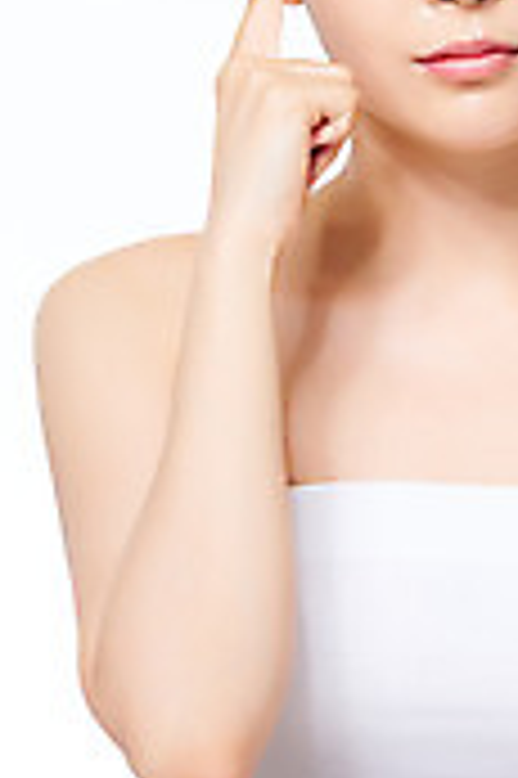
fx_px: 5255
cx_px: 471
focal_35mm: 243
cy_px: 184
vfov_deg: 8.5
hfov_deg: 5.6
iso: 64
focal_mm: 105
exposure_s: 1/125
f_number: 16
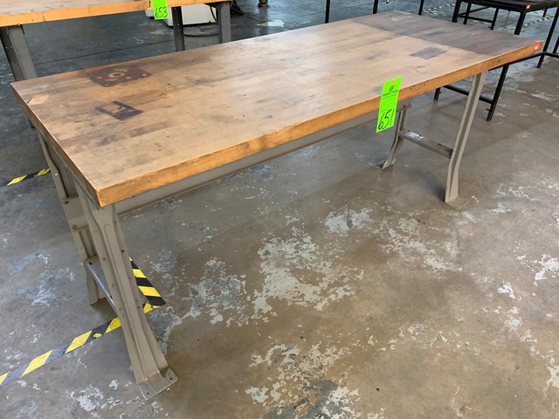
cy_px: 210
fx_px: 420
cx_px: 280
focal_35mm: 26
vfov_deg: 53.1
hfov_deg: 67.3
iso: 320
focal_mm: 4.25
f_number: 1.8
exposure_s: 1/60
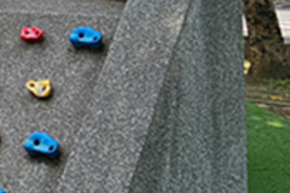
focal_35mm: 68
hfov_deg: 19.9
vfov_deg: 19.0
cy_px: -31
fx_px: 548
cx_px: -254
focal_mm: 2.2
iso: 50
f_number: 2.2
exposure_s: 1/1380
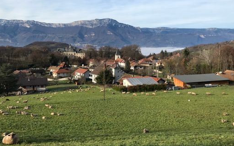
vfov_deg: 36.1
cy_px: 57
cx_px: 115
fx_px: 223
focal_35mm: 35
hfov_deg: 55.3
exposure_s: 1/1842
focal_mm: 3.99
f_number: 1.8
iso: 20
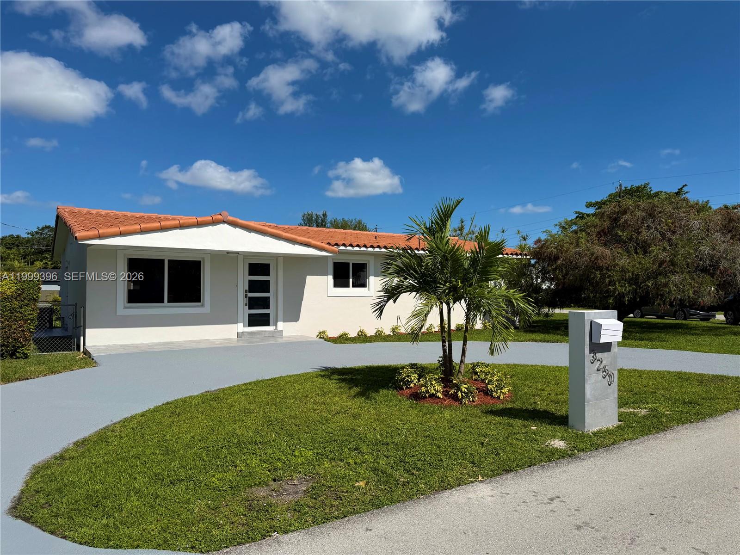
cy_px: 278
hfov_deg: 71.6
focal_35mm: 24
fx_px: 513
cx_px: 370
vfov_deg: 56.8
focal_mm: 6.76
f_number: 1.78
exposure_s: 1/9091
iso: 80
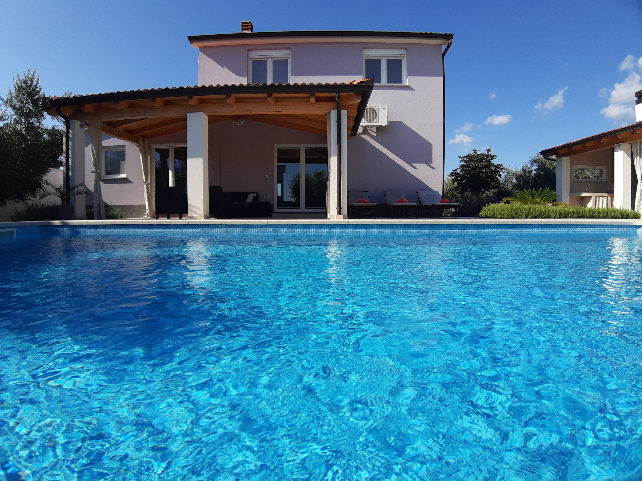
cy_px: 240
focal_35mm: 18
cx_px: 321
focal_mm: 1.87
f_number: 2.4
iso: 40
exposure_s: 1/1072
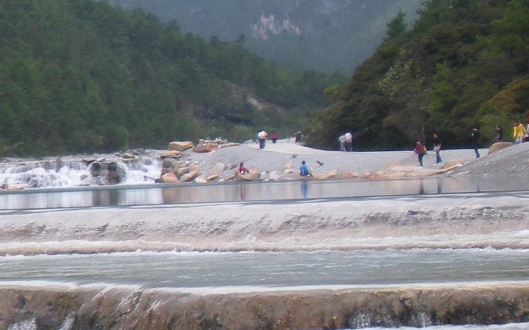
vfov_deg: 10.1
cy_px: 230
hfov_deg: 15.0
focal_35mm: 130
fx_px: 1874
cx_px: -238
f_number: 3.5
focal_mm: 6.3
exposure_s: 1/314
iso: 64
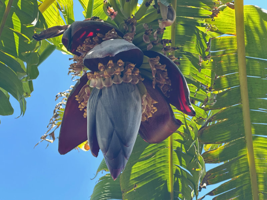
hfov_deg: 25.3
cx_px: 134
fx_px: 594
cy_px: 100
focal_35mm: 77
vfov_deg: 19.1
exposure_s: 1/99
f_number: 2.8
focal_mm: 9
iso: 80
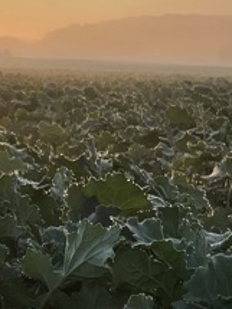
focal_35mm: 124
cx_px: -310
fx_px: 1109
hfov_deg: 10.4
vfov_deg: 15.8
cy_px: 76
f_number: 1.6
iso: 32
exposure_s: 1/1575
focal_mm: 4.2
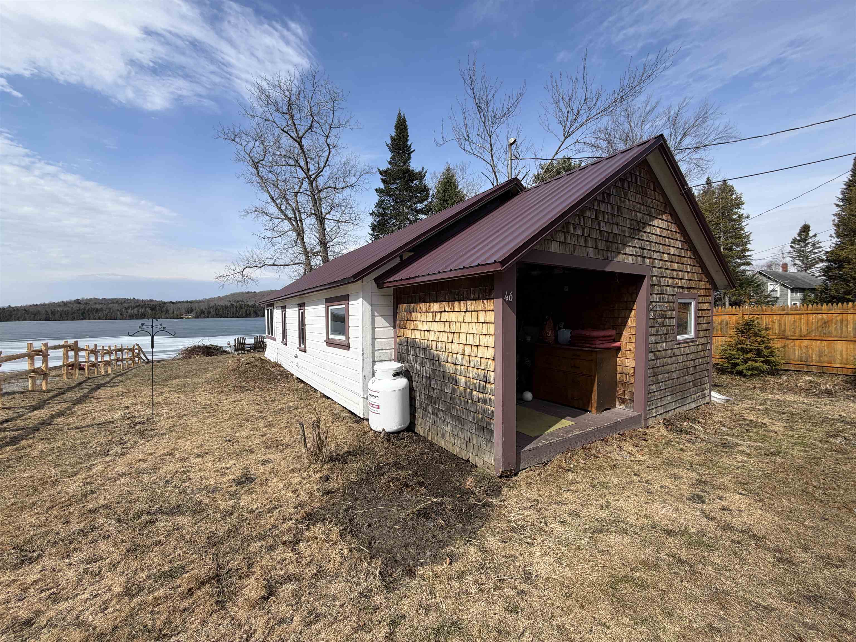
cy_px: 321
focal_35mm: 14
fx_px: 346
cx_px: 428
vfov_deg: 85.7
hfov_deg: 102.1
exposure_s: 1/799
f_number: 2.2
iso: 20
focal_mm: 2.22
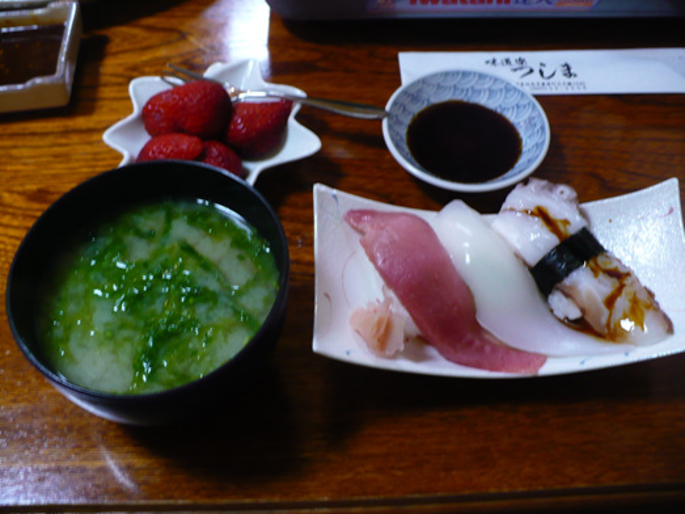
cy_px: 257
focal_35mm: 37
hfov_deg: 50.1
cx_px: 342
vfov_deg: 38.7
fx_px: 732
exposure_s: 1/8
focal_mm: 6.1
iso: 200
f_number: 2.8
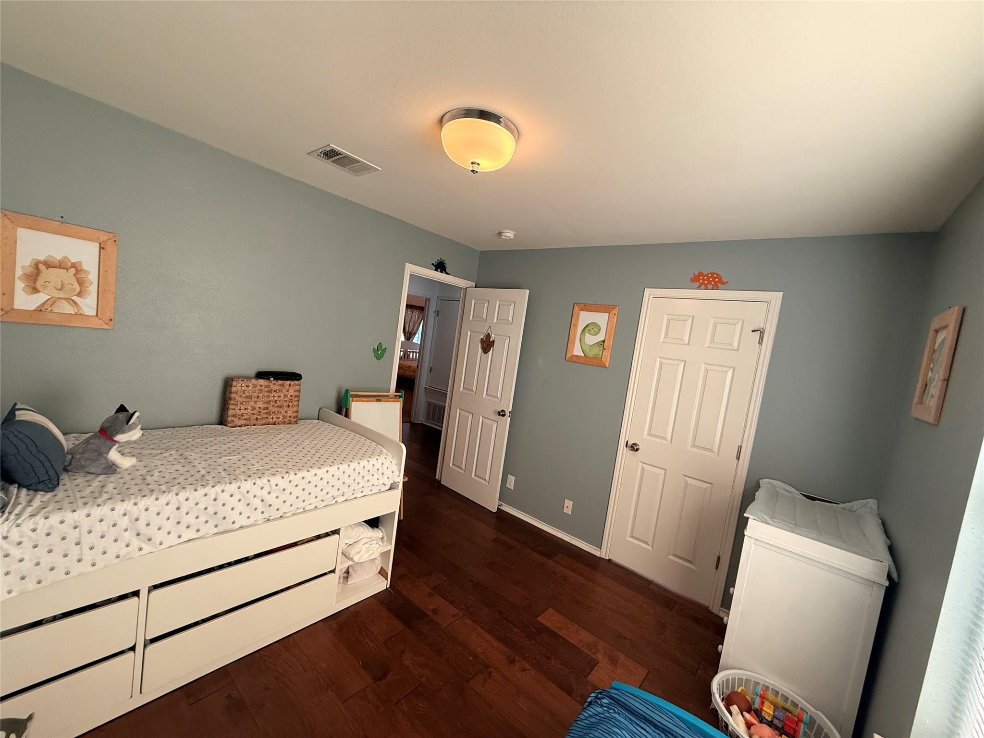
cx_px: 492
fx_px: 398
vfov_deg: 85.7
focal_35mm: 14
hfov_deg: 102.1
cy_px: 369
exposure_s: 1/120
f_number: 2.2
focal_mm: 2.22
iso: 250
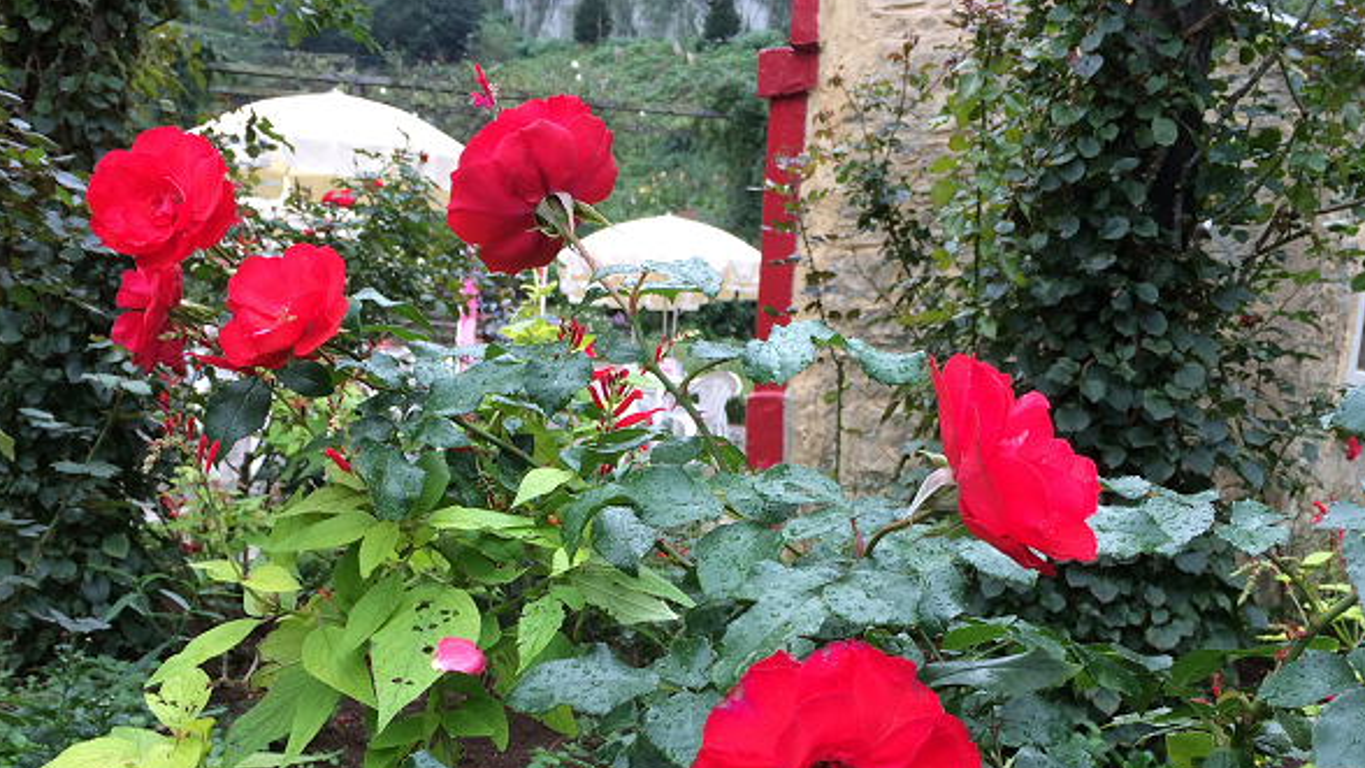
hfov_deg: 47.3
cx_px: 689
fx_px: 1557
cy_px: 622
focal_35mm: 43
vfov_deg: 27.2
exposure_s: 1/120
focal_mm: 4.15
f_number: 2.2
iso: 32
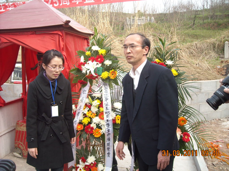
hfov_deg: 52.6
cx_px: 114
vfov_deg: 40.7
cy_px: 86
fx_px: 232
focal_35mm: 35
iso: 64
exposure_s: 1/272
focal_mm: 5.7
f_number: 2.8
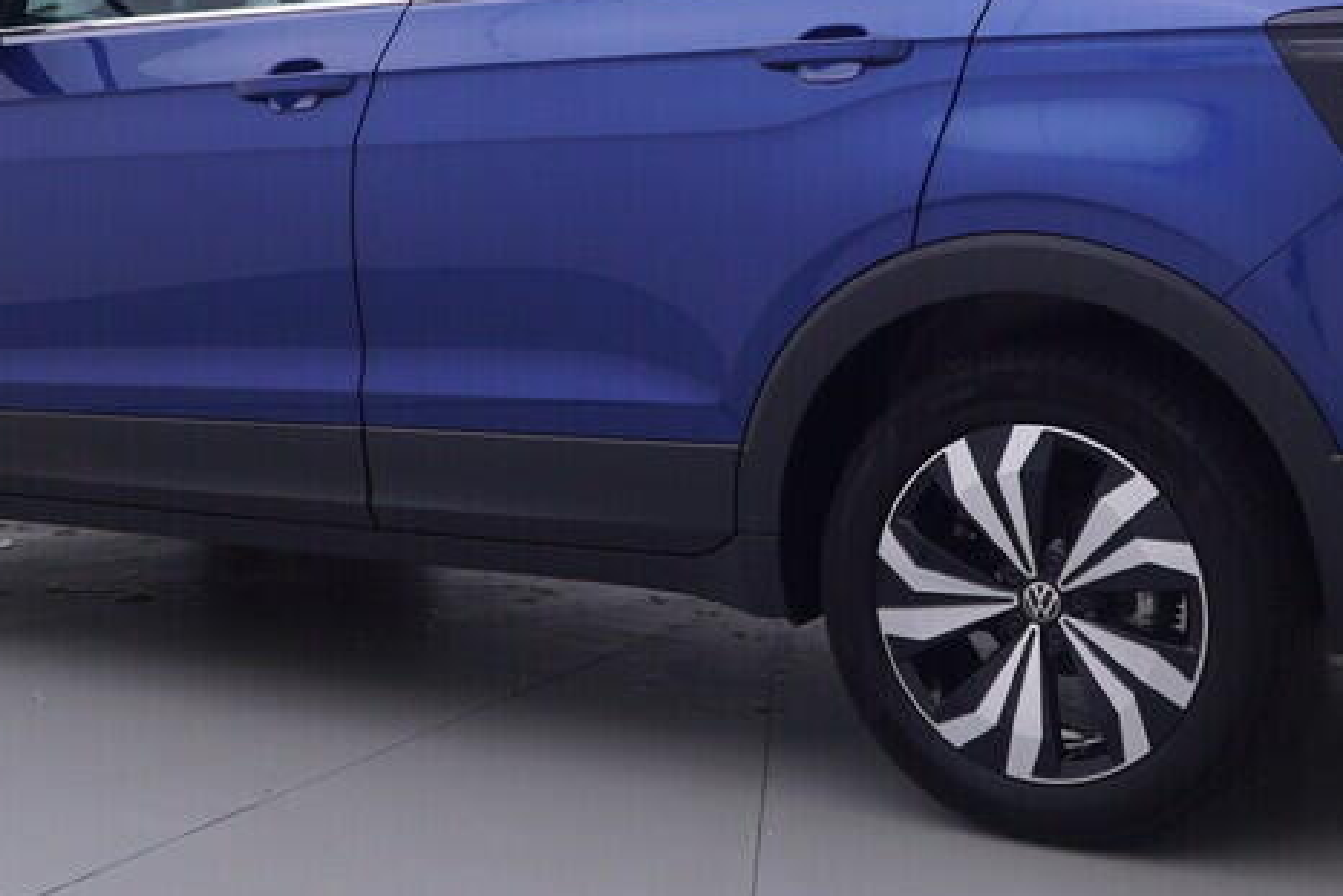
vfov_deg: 19.5
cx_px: 784
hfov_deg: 29.0
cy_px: 239
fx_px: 2595
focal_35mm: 70
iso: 200
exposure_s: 1/80
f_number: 5
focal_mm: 15
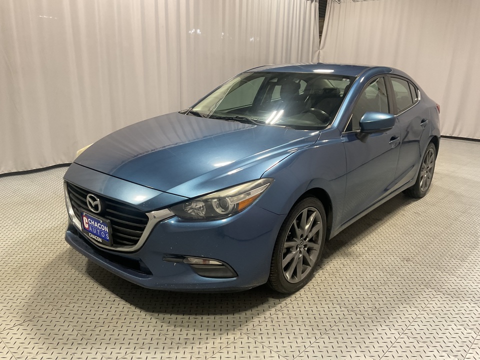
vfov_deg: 48.2
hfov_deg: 61.7
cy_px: 180
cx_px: 240
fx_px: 402
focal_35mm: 29
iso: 80
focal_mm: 3
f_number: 1.8
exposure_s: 1/60
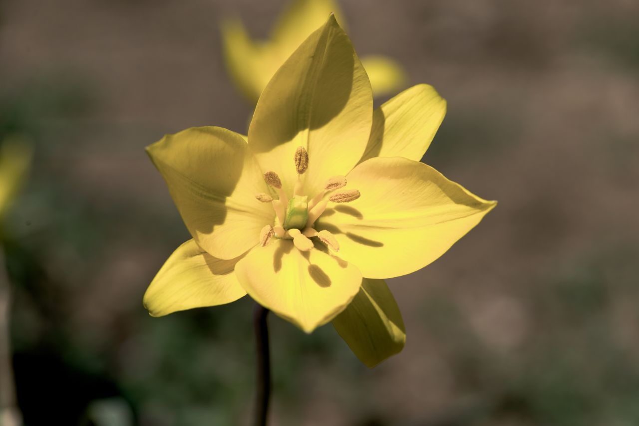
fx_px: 1864
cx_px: 320
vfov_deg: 13.0
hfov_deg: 19.5
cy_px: 213
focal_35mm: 105
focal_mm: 105
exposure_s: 1/1250
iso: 200
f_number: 8
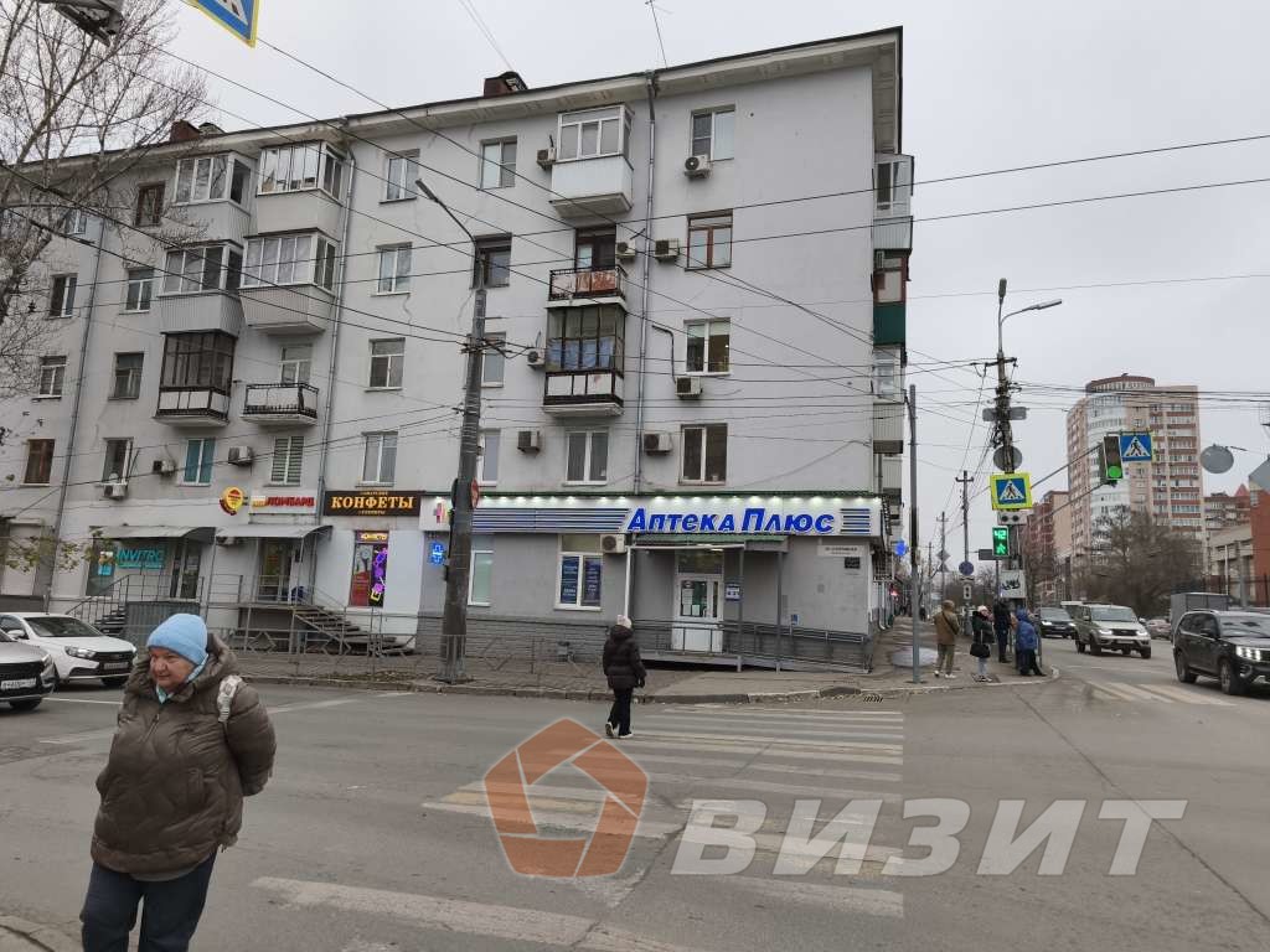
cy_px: 476
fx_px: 844
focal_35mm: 23
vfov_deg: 58.9
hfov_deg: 73.9
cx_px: 635
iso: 80
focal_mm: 5.35
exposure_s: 1/348
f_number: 1.7
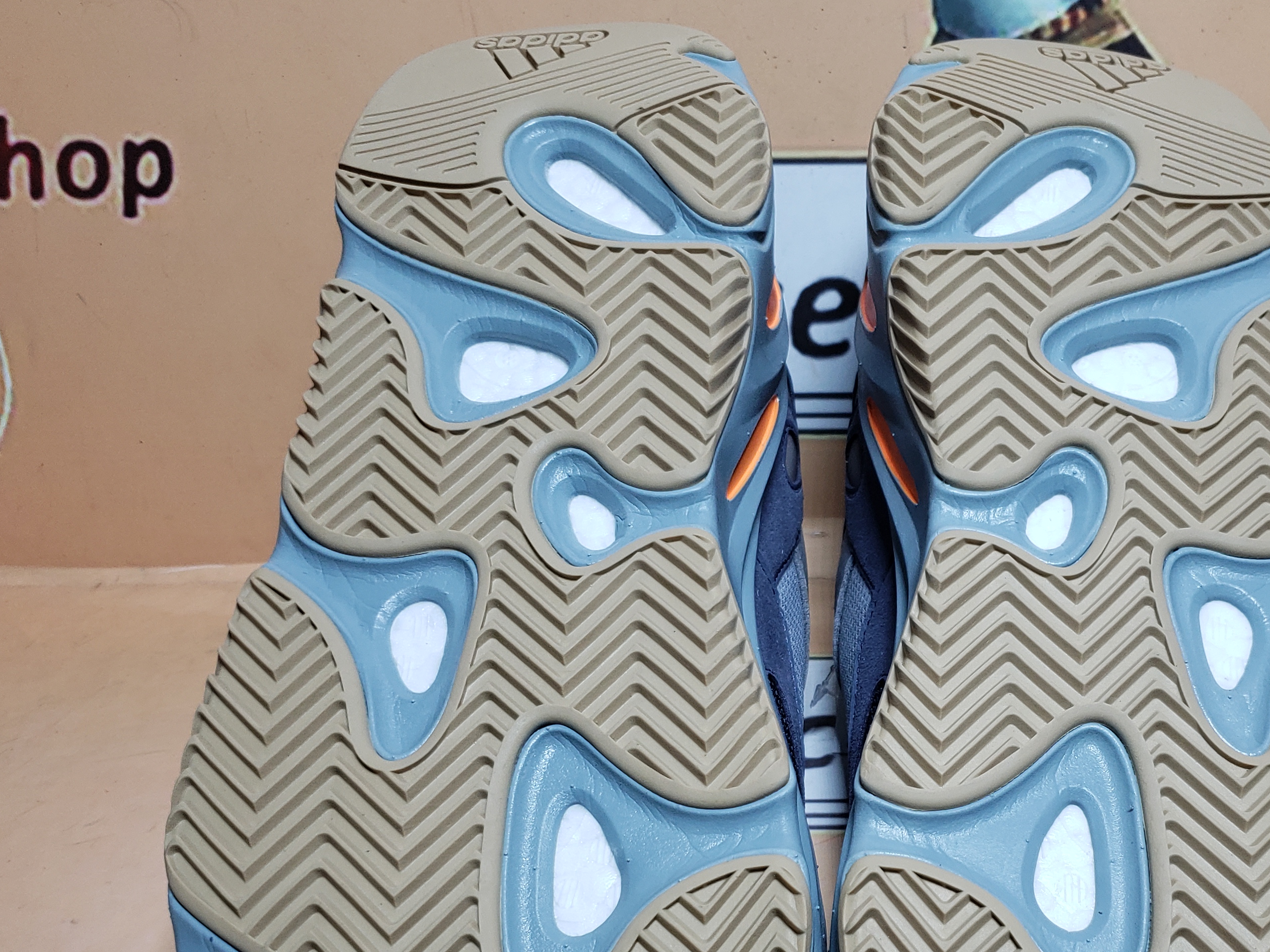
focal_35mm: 41
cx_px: 862
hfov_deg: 45.0
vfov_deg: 34.3
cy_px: 729
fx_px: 1504
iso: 50
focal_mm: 4.3
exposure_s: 1/583
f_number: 1.5
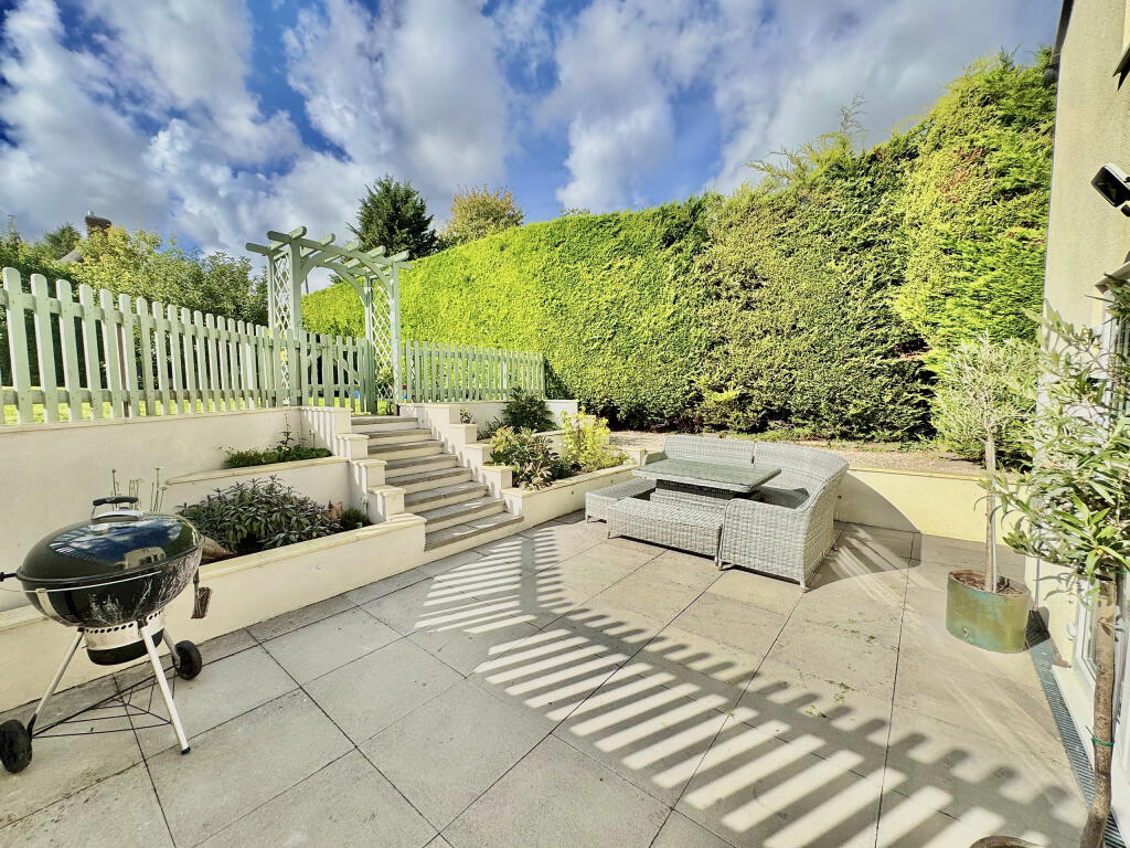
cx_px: 565
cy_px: 424
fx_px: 457
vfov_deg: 85.7
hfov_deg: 102.1
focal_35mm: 14
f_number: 2.2
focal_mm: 2.22
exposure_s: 1/1832
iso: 50
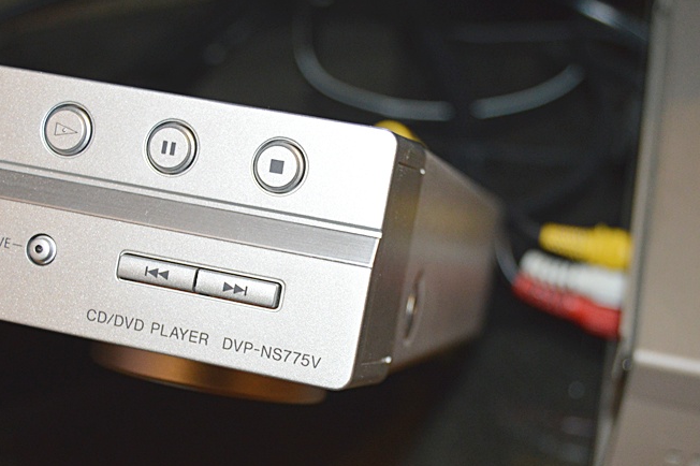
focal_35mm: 69
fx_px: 1341
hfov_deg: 29.2
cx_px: 326
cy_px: 269
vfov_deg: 19.7
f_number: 4.2
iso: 1000
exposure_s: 1/60
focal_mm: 30
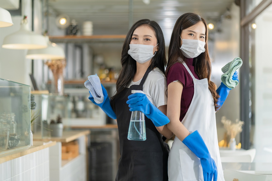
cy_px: 90
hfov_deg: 23.9
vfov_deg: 16.1
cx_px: 136
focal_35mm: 85
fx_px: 642
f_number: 1.8
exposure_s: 1/400
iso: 250
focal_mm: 85
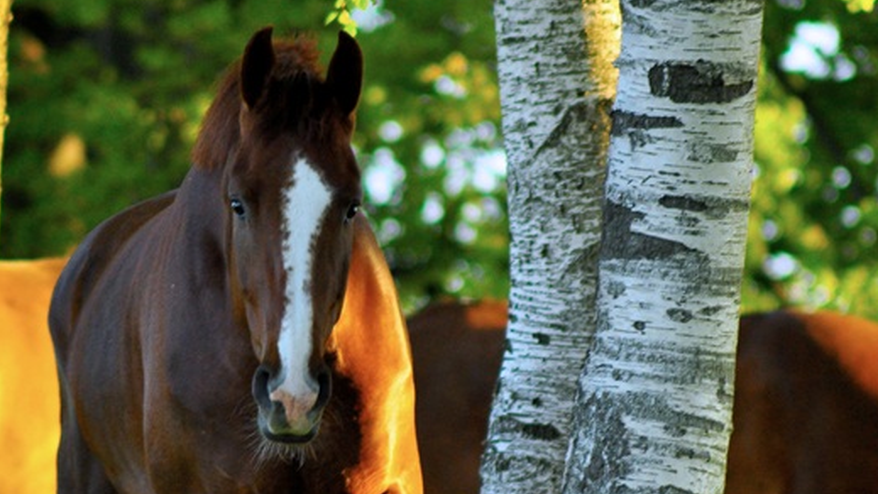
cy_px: 347
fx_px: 18114
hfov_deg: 2.8
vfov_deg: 1.6
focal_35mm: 778
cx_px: 289
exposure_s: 1/250
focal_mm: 300
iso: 640
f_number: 5.6
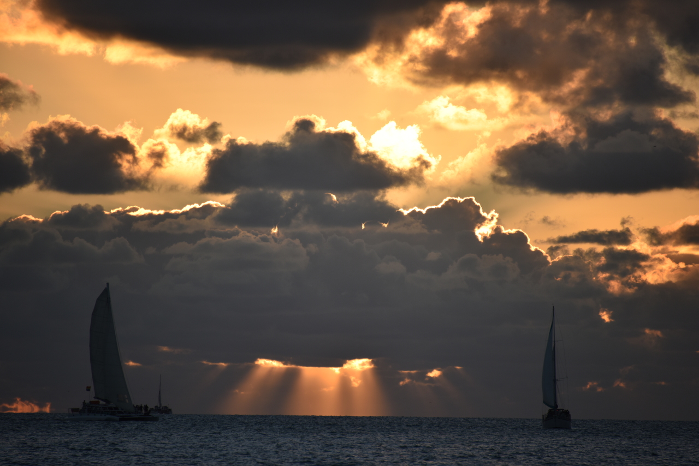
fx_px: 5826
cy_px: 233
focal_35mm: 300
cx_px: 350
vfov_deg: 4.6
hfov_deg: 6.9
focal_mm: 300
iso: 180
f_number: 5.6
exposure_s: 1/640
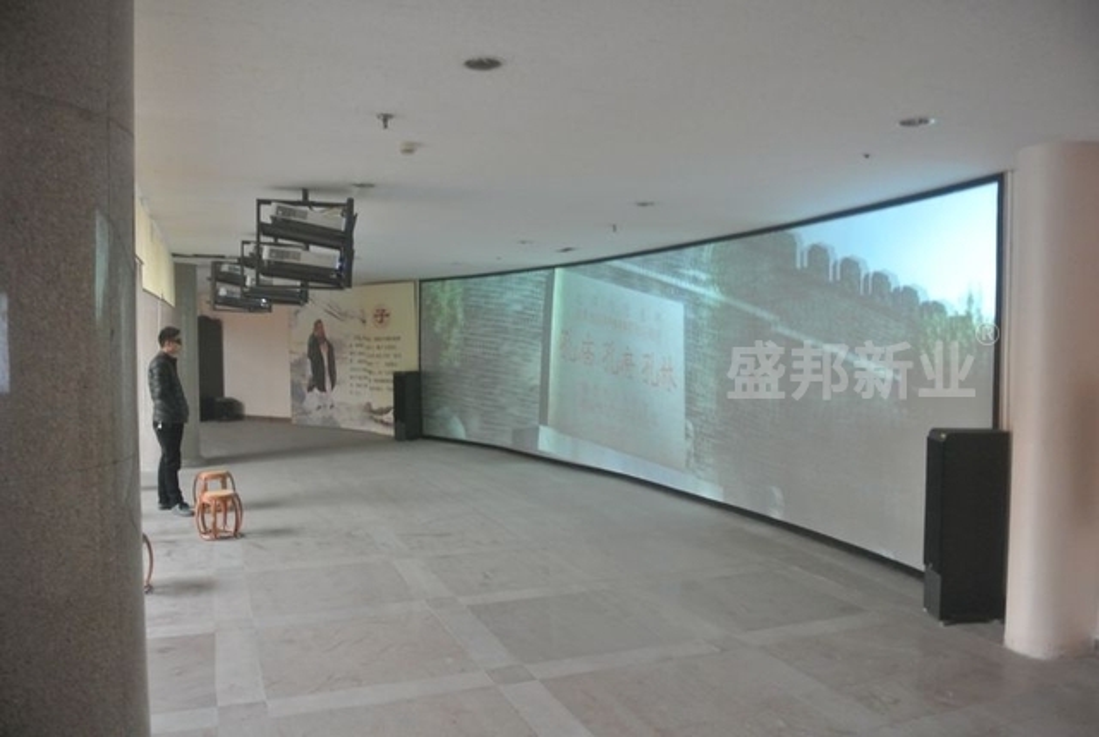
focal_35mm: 27
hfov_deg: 67.3
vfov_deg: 48.1
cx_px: 550
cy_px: 368
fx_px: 826
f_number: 3.5
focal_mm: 10
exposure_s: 1/25
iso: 800
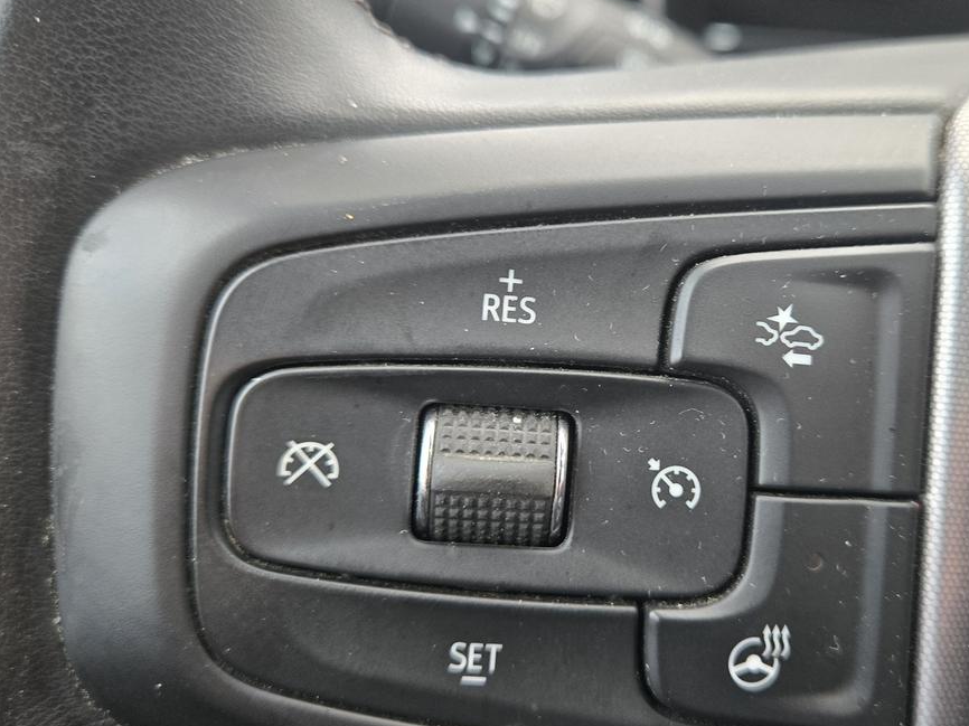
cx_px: 623
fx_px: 951
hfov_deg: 53.2
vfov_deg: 41.7
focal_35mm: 34
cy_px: 322
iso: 200
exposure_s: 1/100
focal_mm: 5.4
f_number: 1.8
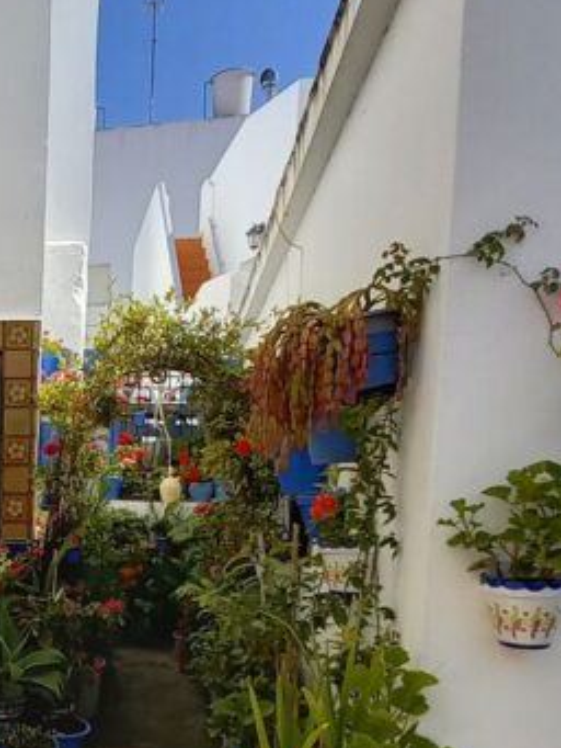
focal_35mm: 39
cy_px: 535
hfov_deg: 30.8
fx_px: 842
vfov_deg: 46.6
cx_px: -123
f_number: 2.2
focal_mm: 1.42
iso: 50
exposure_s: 1/1086
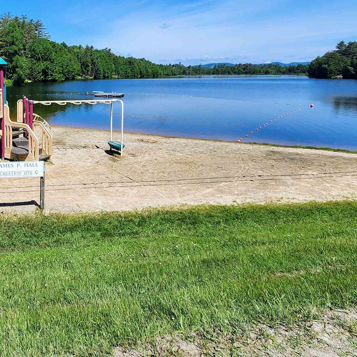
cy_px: 103
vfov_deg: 58.7
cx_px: 13
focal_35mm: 26
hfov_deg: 51.0
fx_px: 303
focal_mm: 2.2
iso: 50
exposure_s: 1/2122
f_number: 2.2
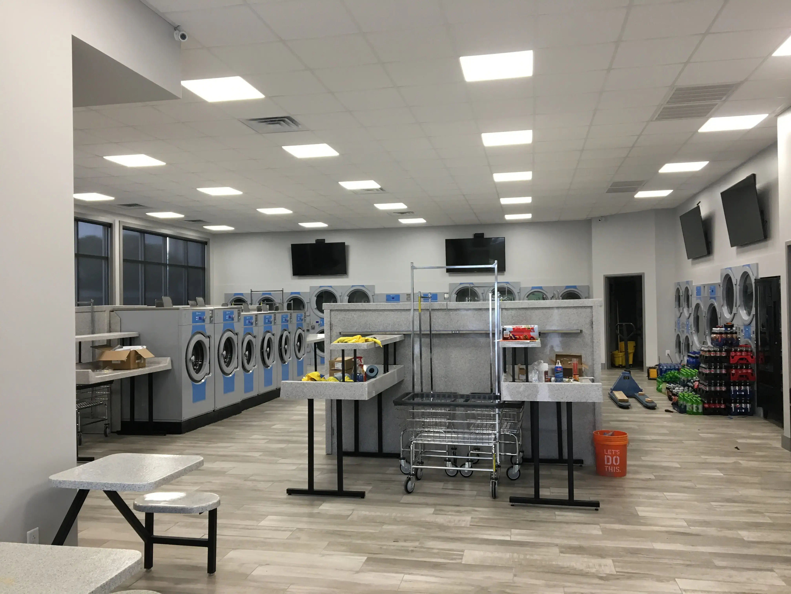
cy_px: 297
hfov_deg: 61.7
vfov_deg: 48.2
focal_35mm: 29
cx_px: 396
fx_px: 663
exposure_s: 1/30
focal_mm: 4.15
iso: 40
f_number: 2.2
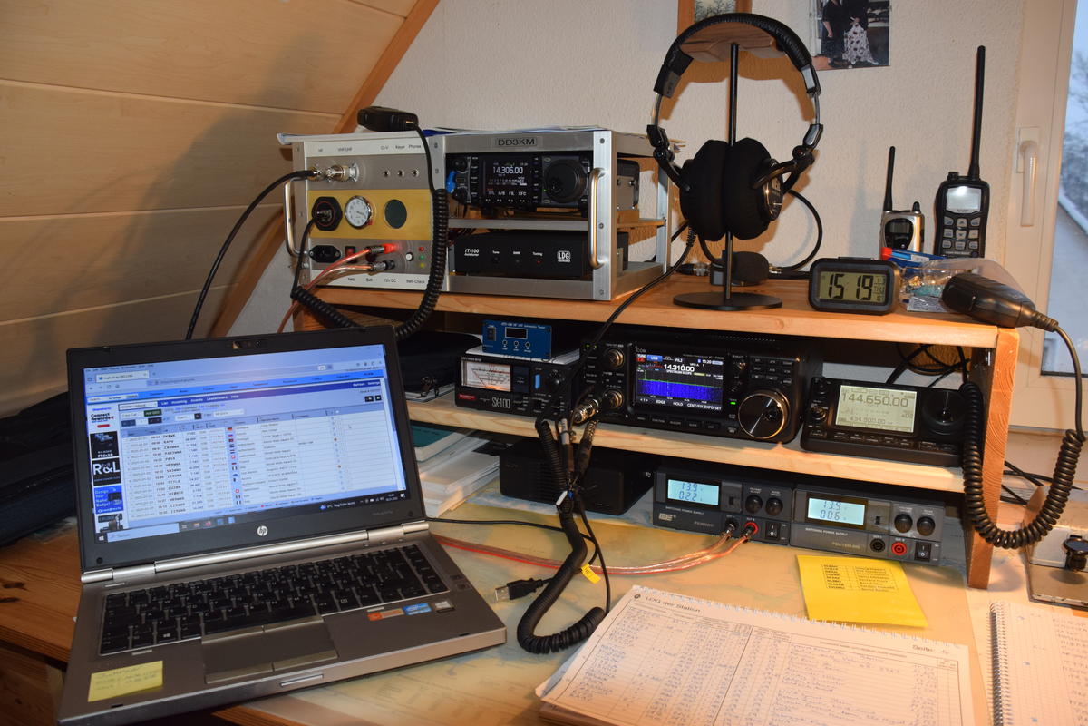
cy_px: 363
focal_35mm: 27
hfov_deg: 67.4
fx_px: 816
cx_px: 544
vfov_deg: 47.9
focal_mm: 18
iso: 800
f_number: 5
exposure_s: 1/100
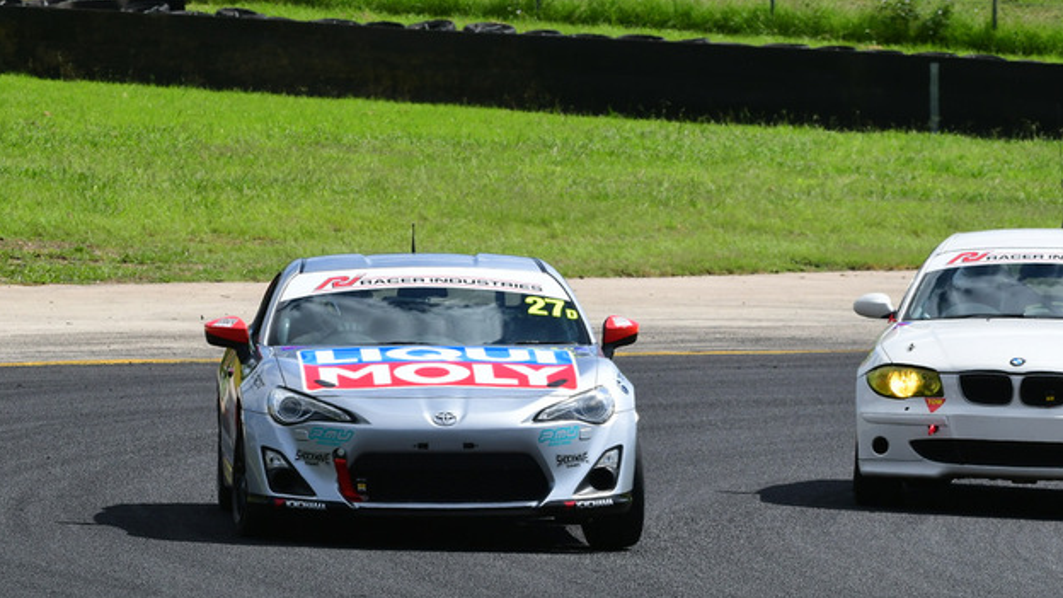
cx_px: 496
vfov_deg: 3.0
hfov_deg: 5.4
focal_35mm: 403
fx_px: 11359
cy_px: 211
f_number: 11
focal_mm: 200
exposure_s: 1/640
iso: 400
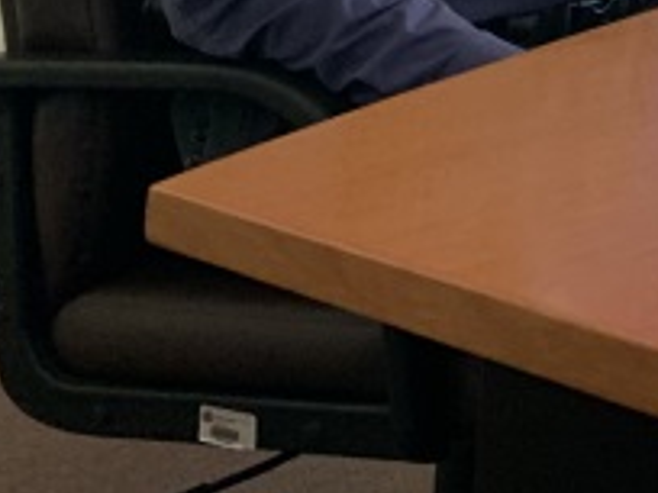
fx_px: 1939
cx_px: 1219
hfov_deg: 16.0
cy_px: -445
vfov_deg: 12.9
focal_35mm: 102
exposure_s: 1/60
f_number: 1.8
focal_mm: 4.25
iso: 100
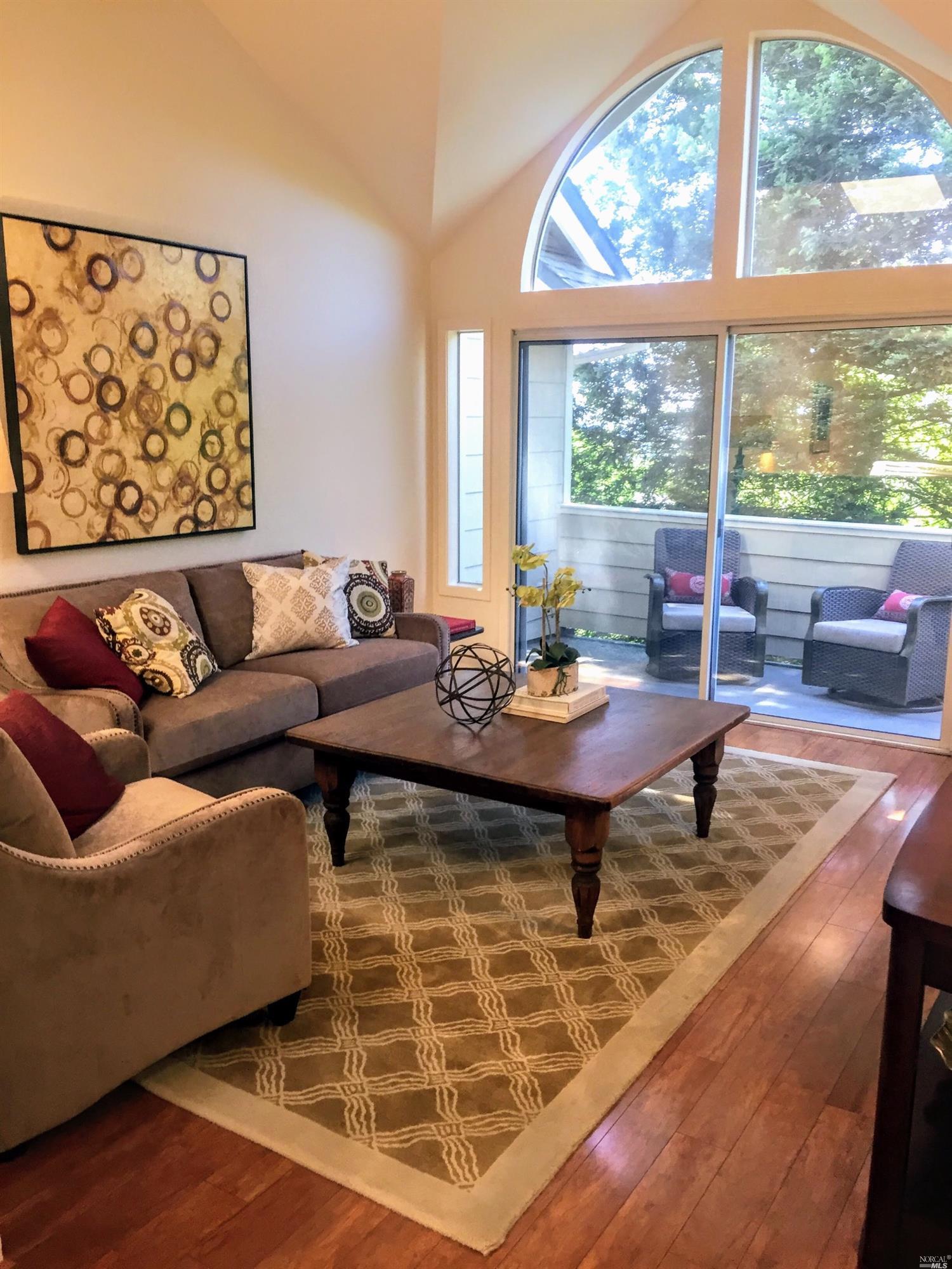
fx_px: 1063
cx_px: 476
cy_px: 634
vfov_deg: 61.7
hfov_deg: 48.2
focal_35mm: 29
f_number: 2.2
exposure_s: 1/30
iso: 80
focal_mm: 4.15
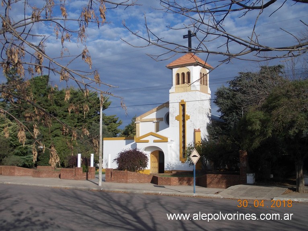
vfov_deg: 33.6
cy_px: 116
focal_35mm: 43
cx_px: 154
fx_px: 382
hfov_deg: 43.9
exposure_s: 1/400
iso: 80
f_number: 6.5
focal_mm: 6.1
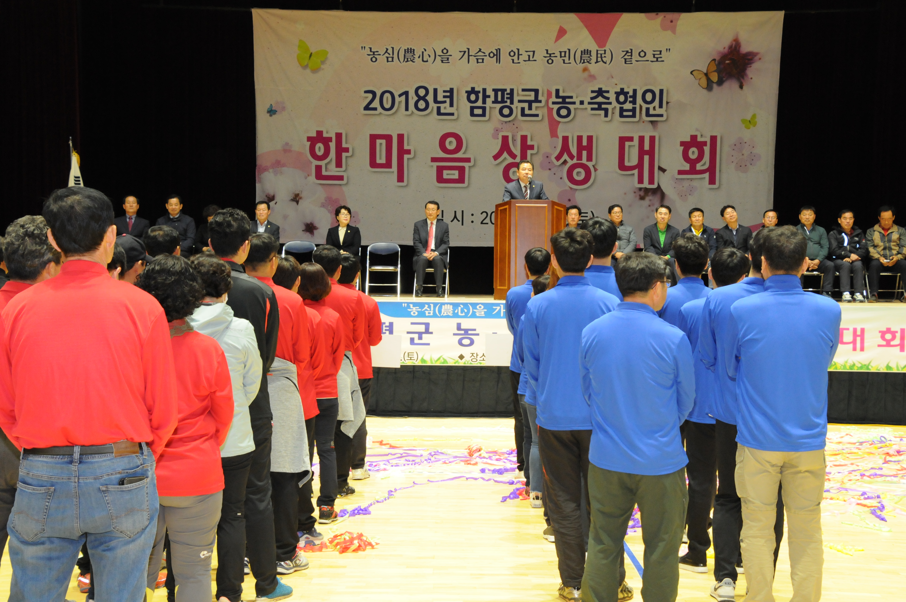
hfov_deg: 35.1
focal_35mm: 57
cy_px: 301
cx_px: 453
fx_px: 1433
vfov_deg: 23.7
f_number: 8
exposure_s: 1/60
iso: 1600
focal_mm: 38
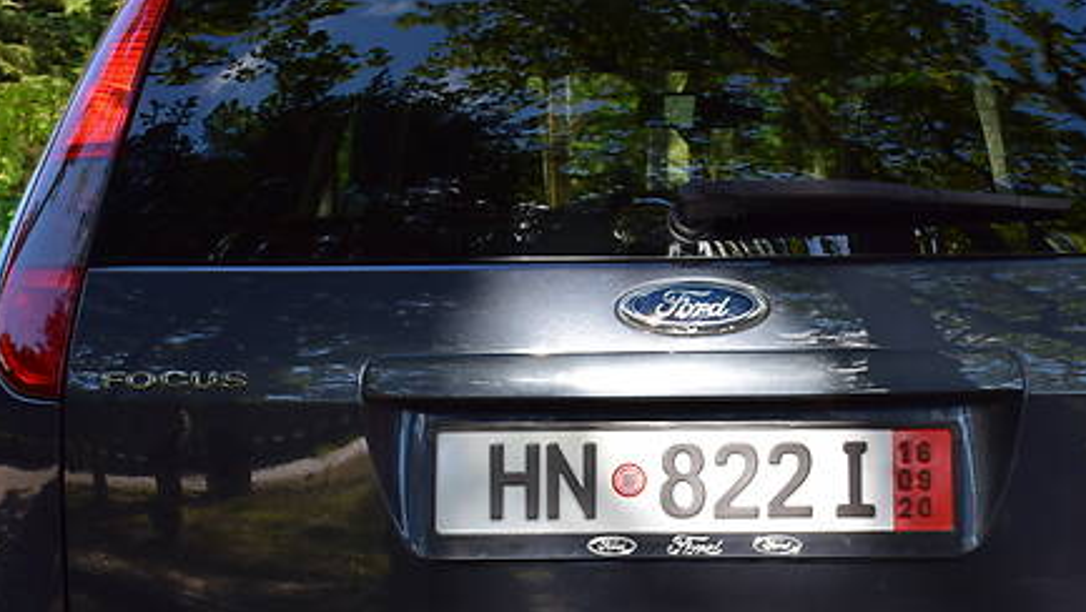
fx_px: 2679
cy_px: 483
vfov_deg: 13.0
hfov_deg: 22.8
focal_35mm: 93
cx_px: 750
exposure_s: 1/200
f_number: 10
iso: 400
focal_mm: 32
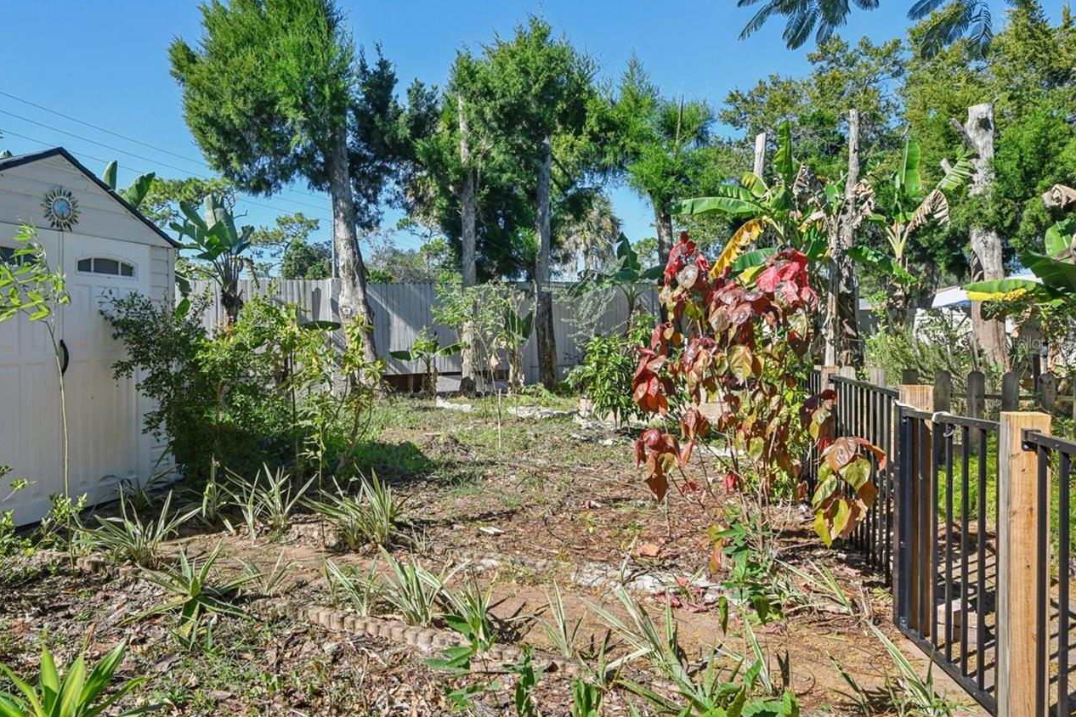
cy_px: 342
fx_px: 717
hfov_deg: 72.4
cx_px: 399
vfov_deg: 53.1
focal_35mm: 24
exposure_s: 1/400
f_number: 8
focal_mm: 19
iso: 400
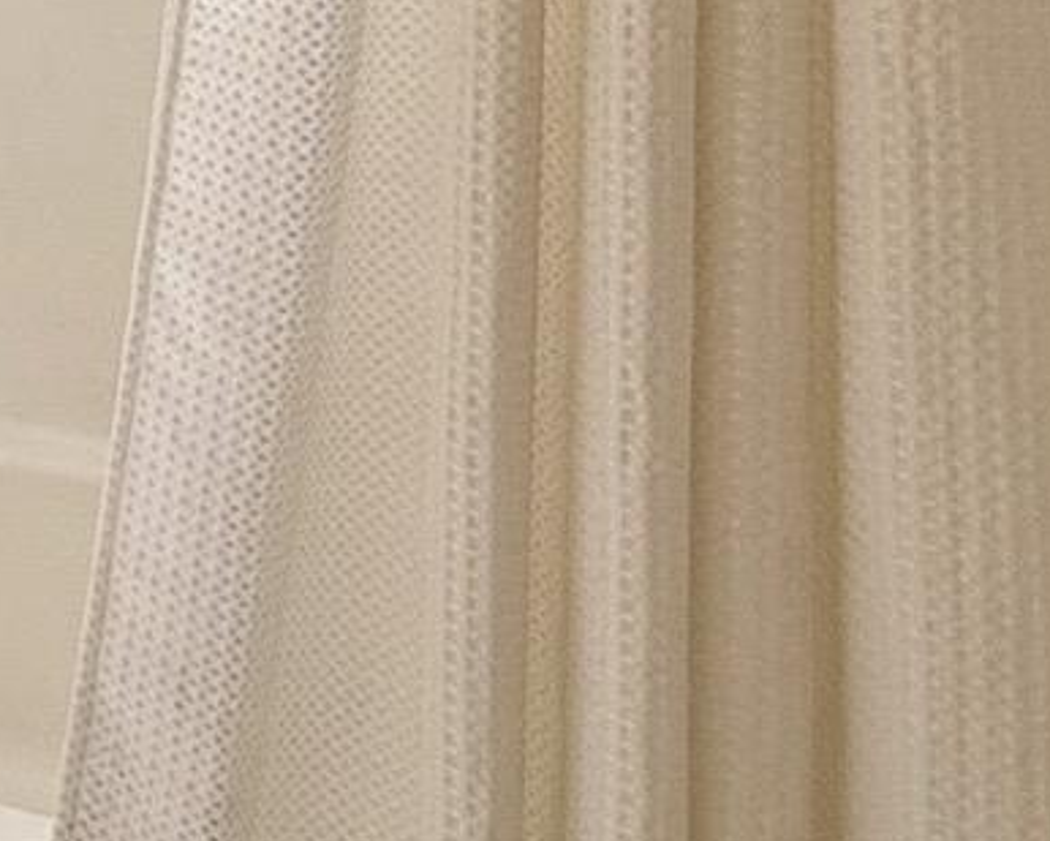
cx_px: -1132
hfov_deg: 17.7
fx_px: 2114
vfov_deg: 19.9
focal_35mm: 68
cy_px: -362
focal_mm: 2.22
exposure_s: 1/372
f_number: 2.2
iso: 64
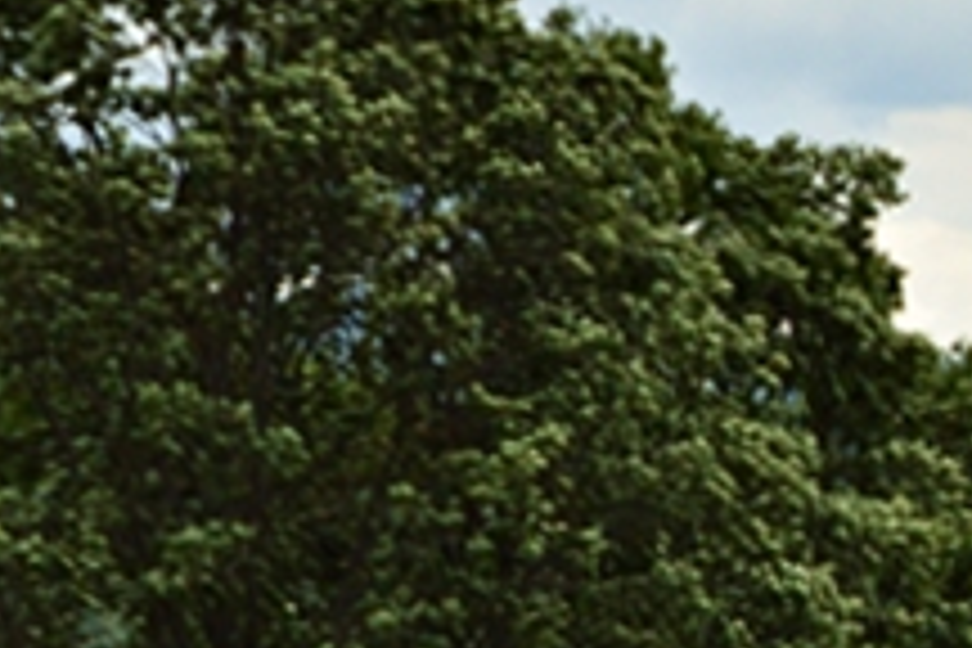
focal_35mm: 488
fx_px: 13174
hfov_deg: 4.2
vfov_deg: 2.8
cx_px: 2110
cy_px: 920
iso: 200
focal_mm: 55
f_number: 8
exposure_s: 1/640
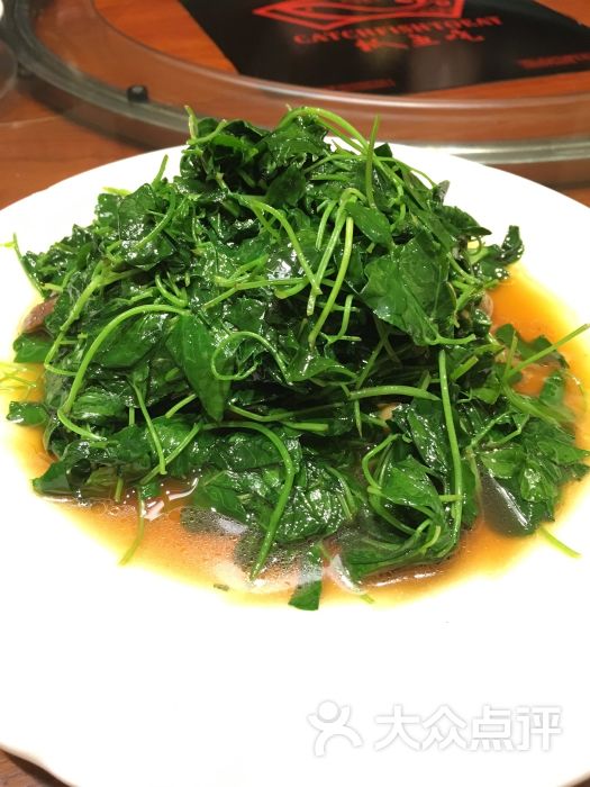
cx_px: 295
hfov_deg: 48.2
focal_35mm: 29
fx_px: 659
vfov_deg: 61.7
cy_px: 394
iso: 200
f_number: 2.2
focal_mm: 4.15
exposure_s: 1/25
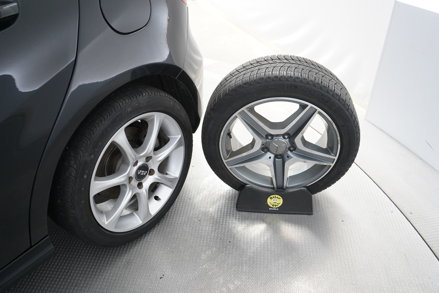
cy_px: 146
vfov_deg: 46.4
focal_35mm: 28
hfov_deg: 65.5
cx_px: 220
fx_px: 341
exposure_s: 1/60
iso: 4000
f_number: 5
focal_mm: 28
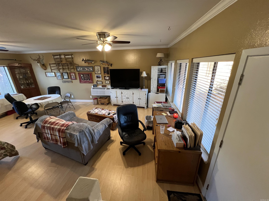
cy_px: 100
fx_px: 101
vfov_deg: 89.9
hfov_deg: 106.2
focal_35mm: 13
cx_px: 134
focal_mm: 1.57
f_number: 1.8
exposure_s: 1/60
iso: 500
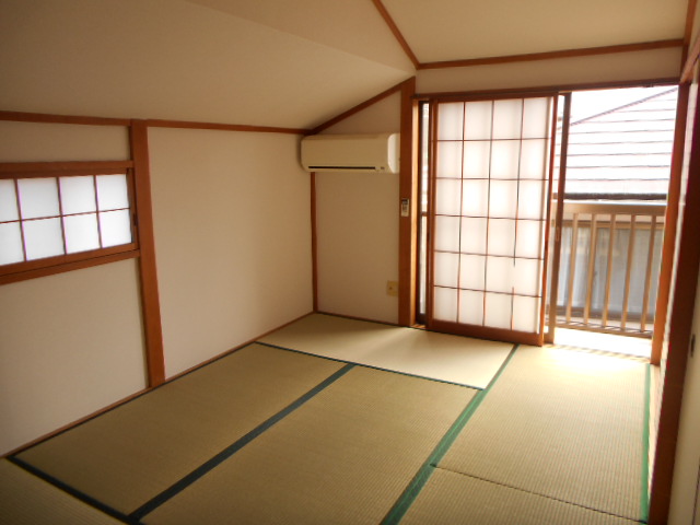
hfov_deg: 67.3
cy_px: 262
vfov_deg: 53.1
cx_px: 350
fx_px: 526
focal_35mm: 26
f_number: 3.2
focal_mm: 4.6
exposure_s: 1/80
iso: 80
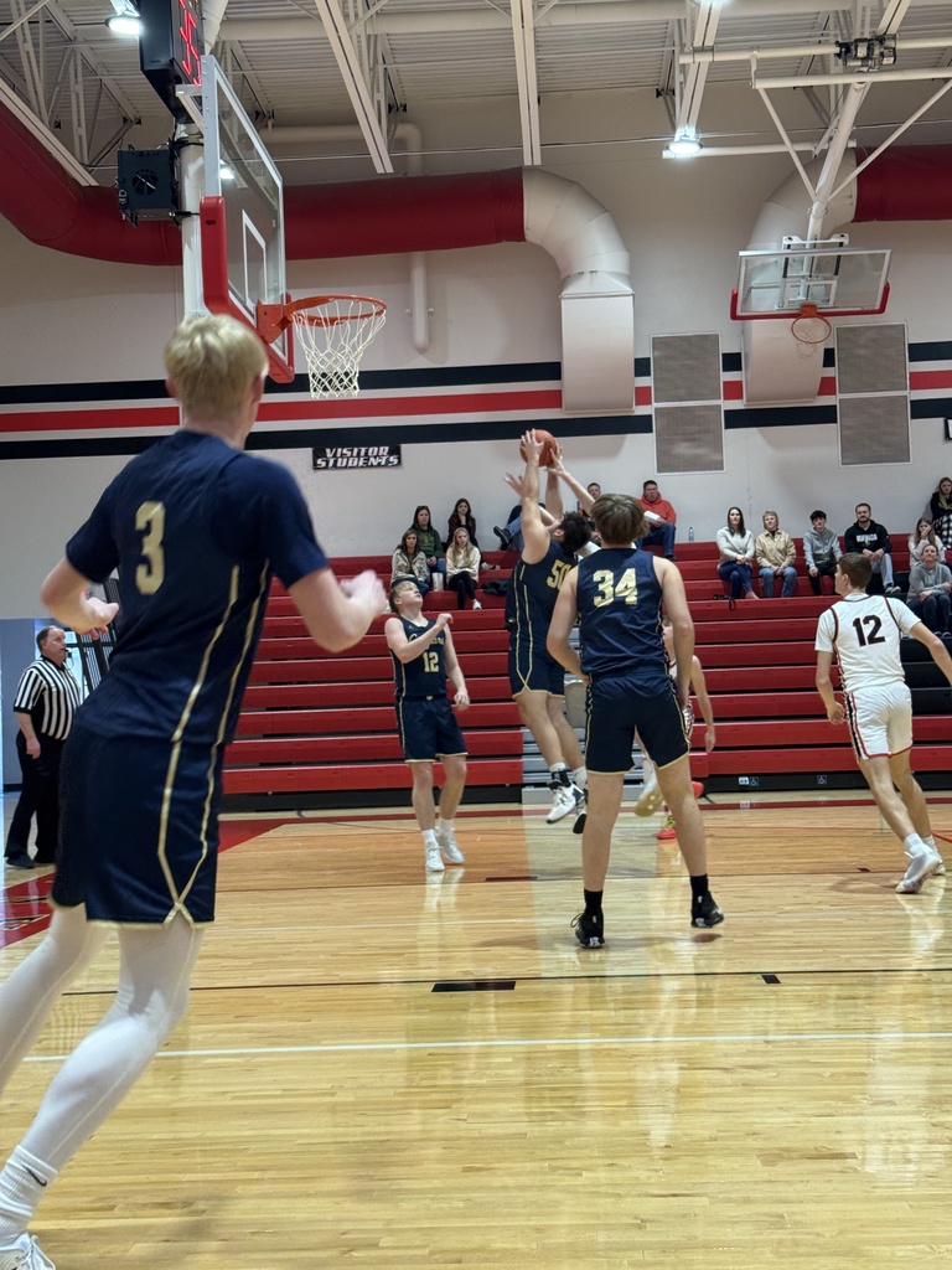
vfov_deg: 39.7
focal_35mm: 48
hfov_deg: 30.3
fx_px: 1760
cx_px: 476
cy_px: 635
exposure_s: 1/60
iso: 100
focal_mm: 6.76
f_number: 1.78
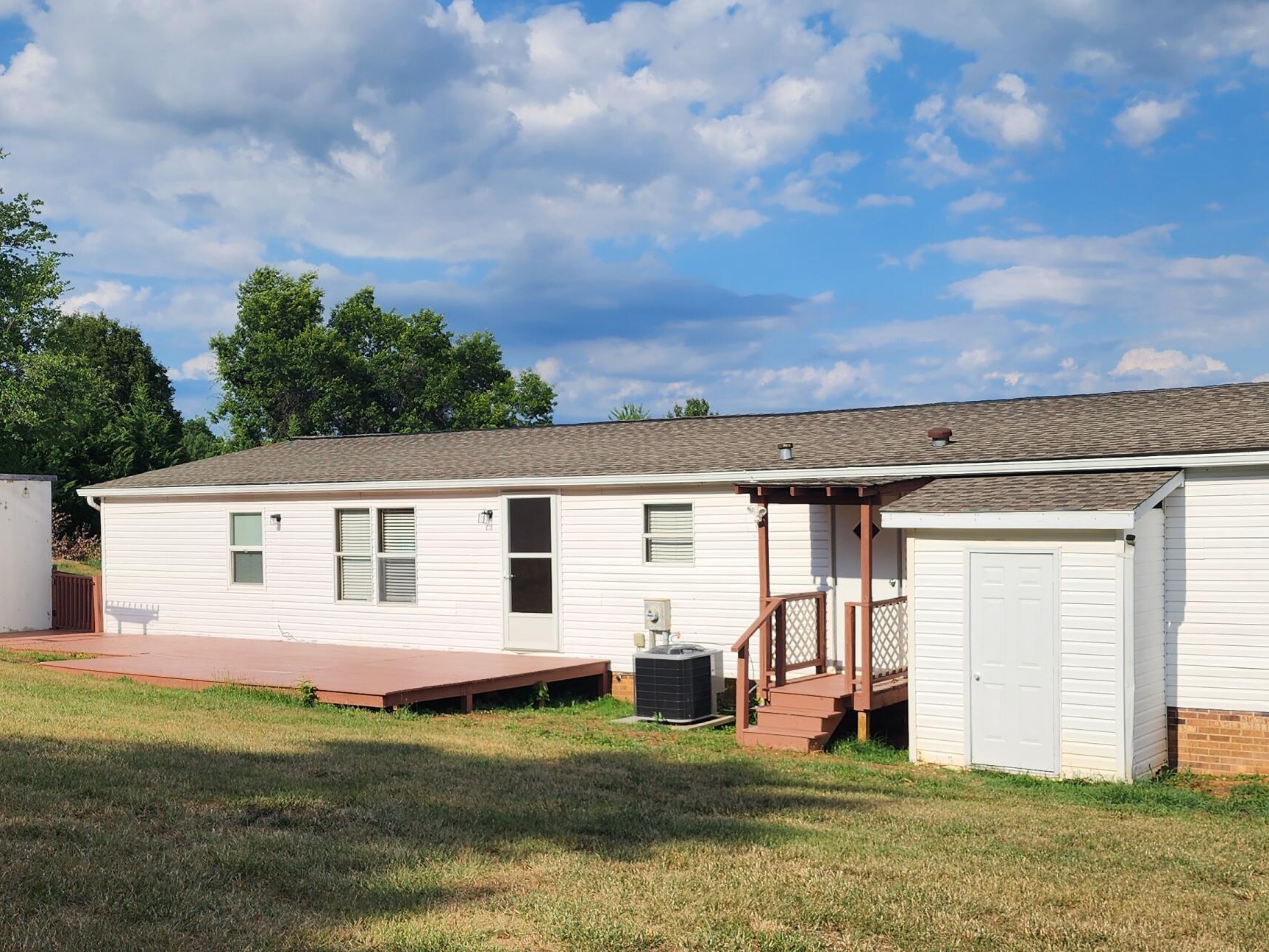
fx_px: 1466
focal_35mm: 40
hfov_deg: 46.7
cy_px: 540
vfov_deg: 35.9
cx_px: 687
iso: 12
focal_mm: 6.4
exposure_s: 1/1989
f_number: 1.8
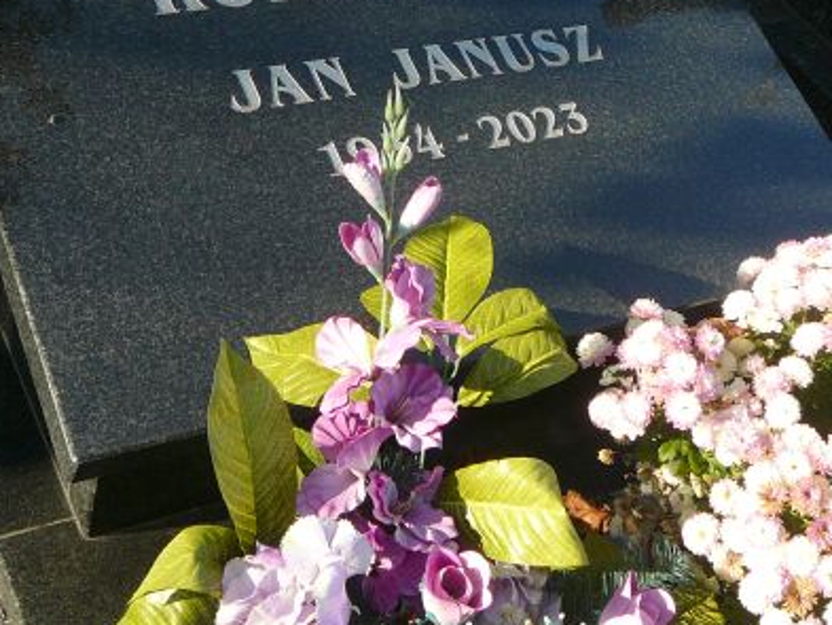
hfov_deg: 33.7
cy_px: 172
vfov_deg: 25.4
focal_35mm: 57
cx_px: 358
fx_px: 1370
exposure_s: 1/320
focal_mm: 5.2
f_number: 2.8
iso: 80
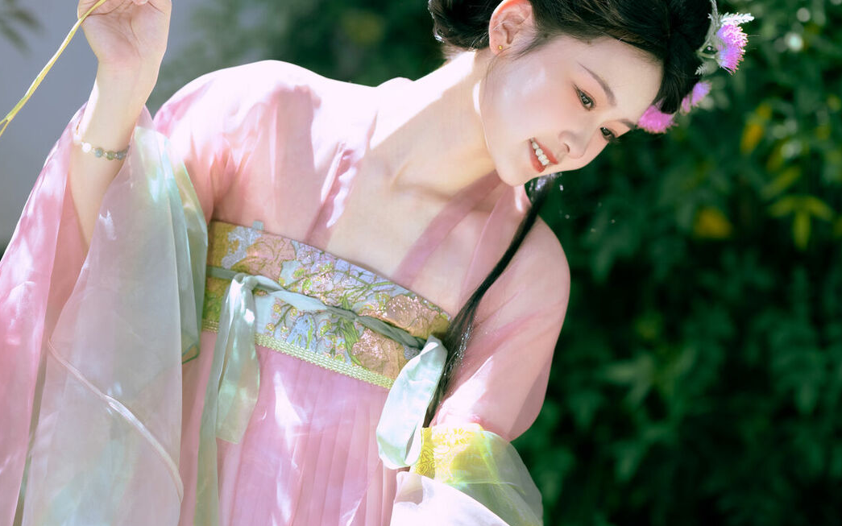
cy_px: 267
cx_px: 420
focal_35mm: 129
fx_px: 2960
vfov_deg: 10.2
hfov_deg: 16.2
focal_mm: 85
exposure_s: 1/2500
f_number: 1.6
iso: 200
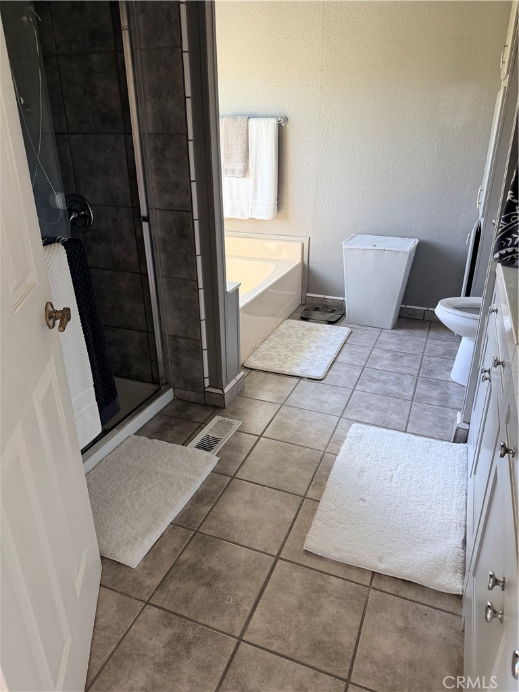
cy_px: 346
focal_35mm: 24
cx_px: 260
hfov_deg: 56.8
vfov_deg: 71.6
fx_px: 480
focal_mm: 6.76
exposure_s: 1/121
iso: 160
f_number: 1.78
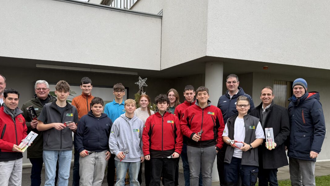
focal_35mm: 33
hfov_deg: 59.5
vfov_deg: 35.3
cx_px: 162
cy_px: 121
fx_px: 289
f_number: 1.78
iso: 50
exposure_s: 1/133
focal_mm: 6.76
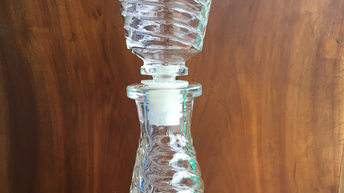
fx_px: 392
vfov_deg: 26.6
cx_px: 171
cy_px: 182
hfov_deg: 47.4
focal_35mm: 43
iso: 40
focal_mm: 4.15
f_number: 2.2
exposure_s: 1/33
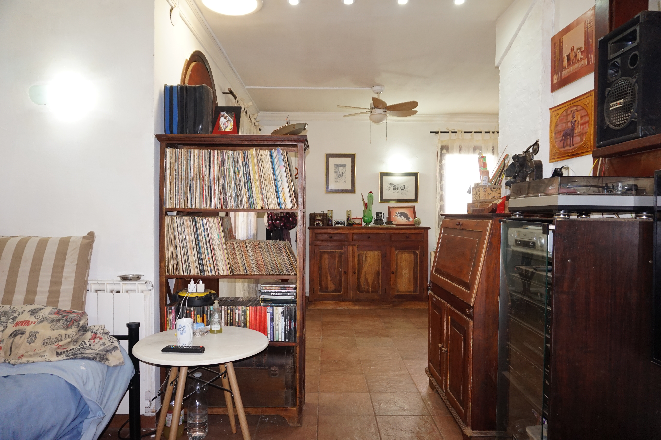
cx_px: 330
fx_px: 440
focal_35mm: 24
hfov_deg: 73.8
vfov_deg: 53.1
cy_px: 220
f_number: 4
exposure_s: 1/60
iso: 640
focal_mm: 16
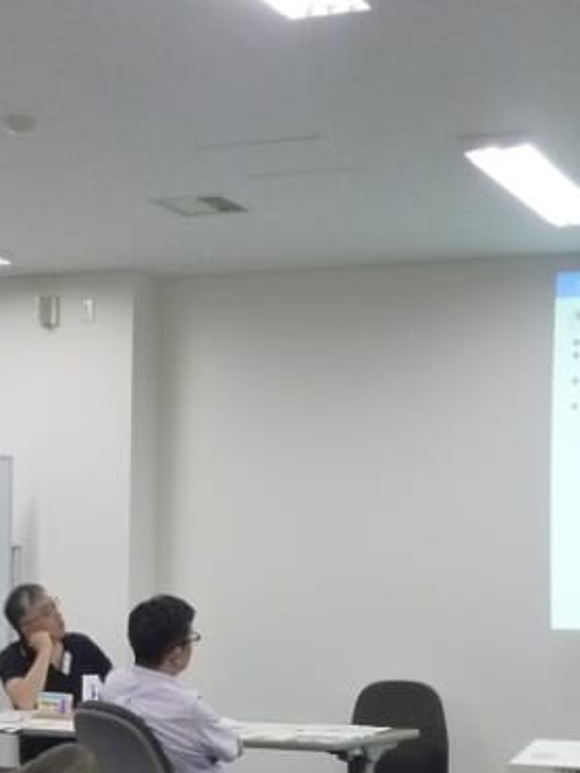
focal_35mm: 77
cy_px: 713
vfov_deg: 24.5
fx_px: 1720
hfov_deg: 19.1
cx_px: 247
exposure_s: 1/60
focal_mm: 5
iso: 400
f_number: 3.1
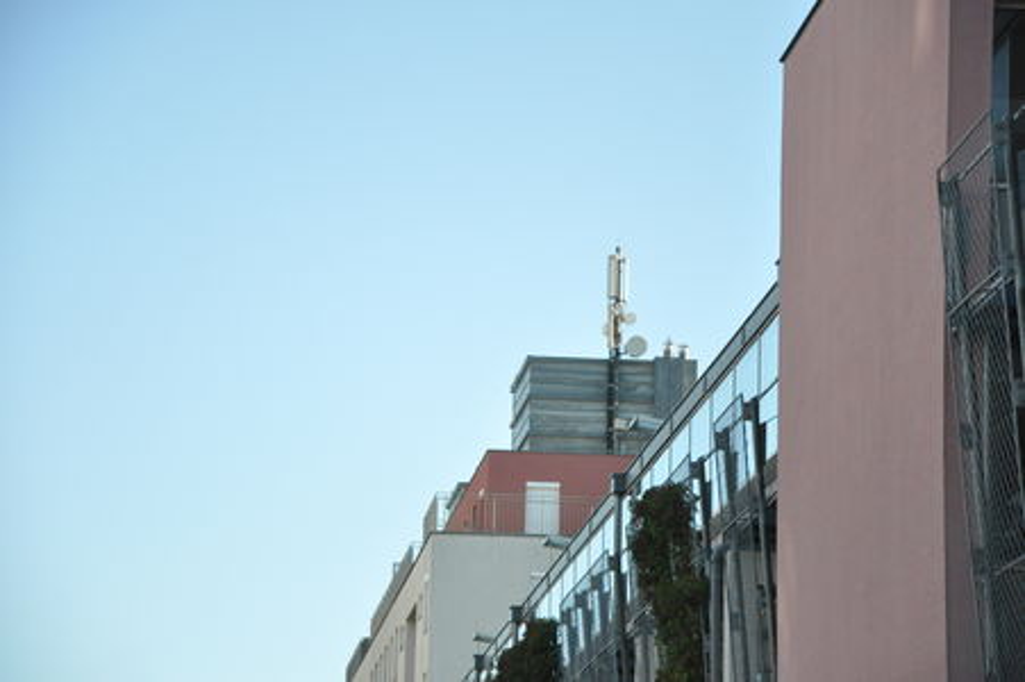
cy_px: 341
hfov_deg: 13.0
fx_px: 4481
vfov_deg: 8.7
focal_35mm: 158
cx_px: 512
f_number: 7.1
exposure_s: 1/1600
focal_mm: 105
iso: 1600
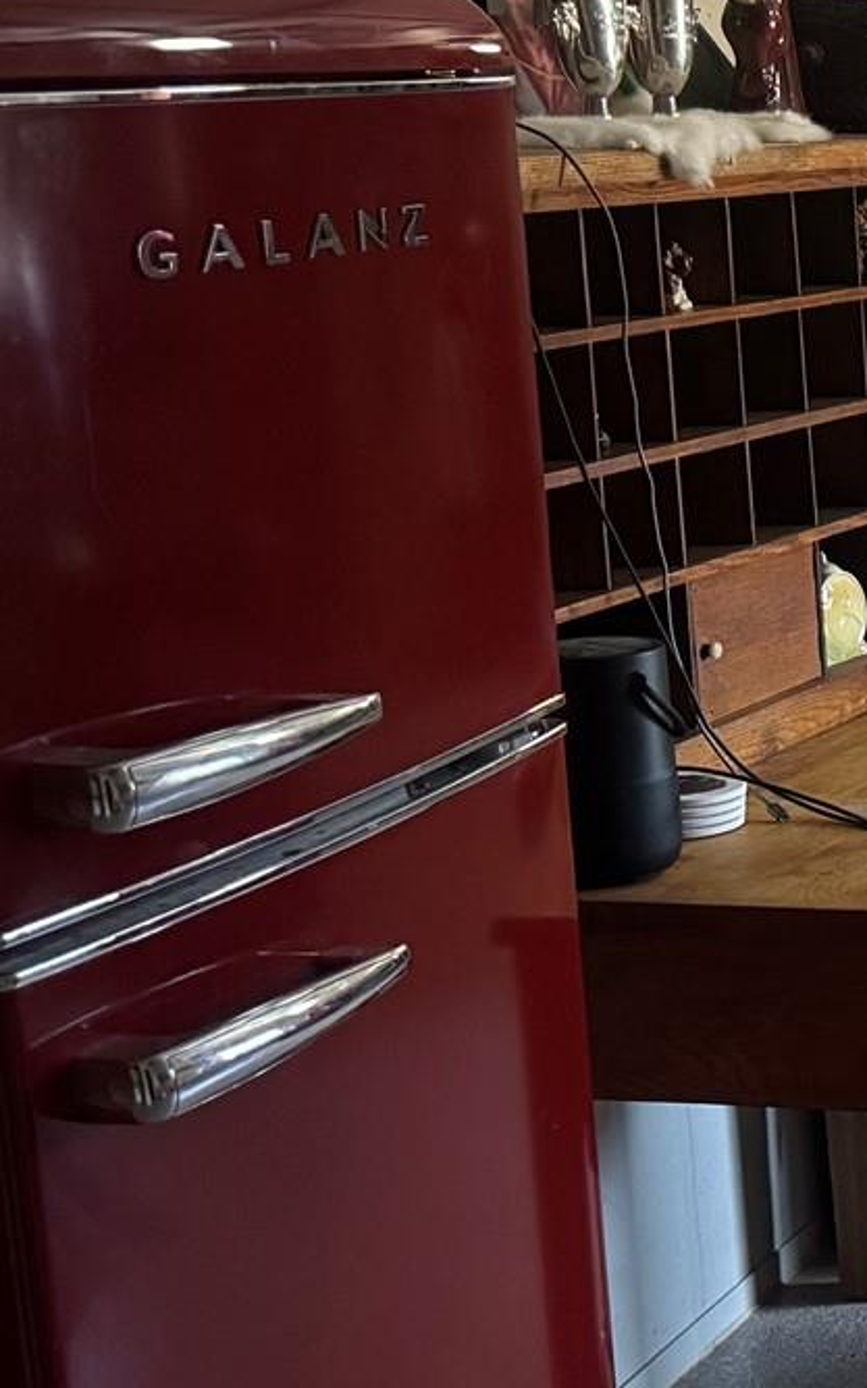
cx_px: 2096
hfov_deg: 12.8
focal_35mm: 78
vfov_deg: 26.5
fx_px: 2951
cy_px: 690
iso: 500
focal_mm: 6.76
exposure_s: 1/60
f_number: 1.78
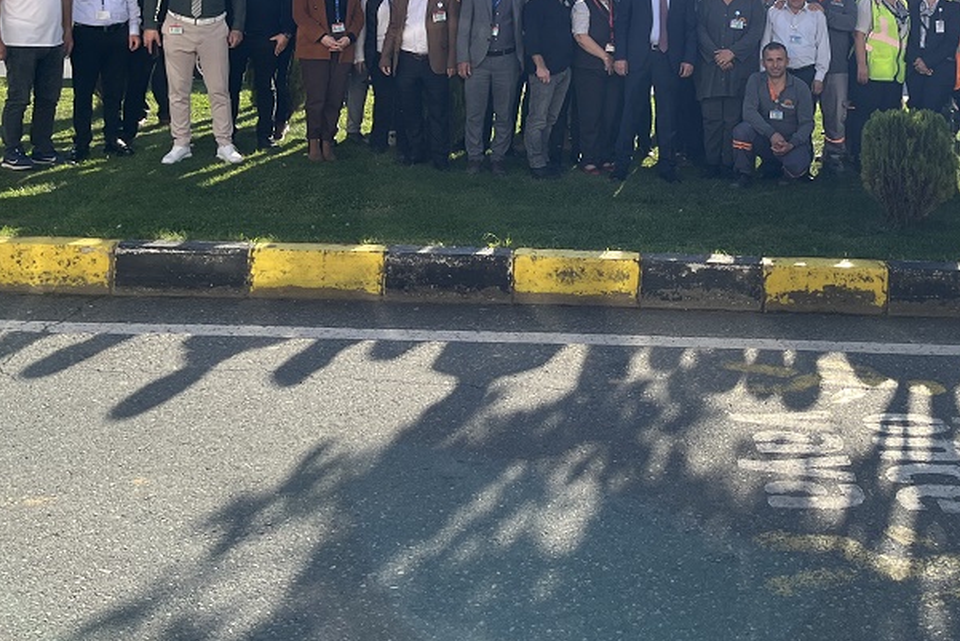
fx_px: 1200
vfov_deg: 28.6
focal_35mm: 45
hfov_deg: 42.2
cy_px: 51
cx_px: 728
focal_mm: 5.1
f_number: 1.6
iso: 50
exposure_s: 1/1580
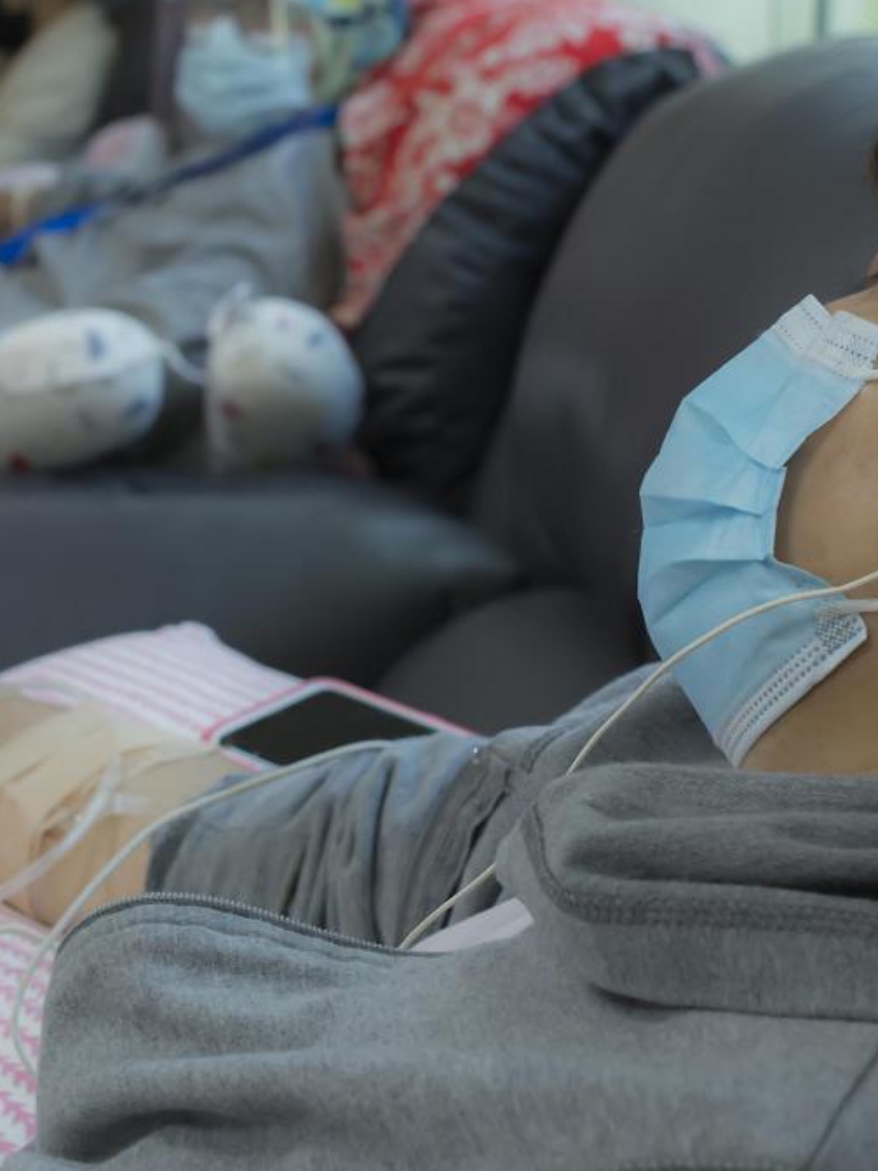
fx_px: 2739
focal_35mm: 81
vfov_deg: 24.0
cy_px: 369
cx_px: 219
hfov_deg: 18.1
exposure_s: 1/125
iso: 2000
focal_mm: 35
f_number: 5.6
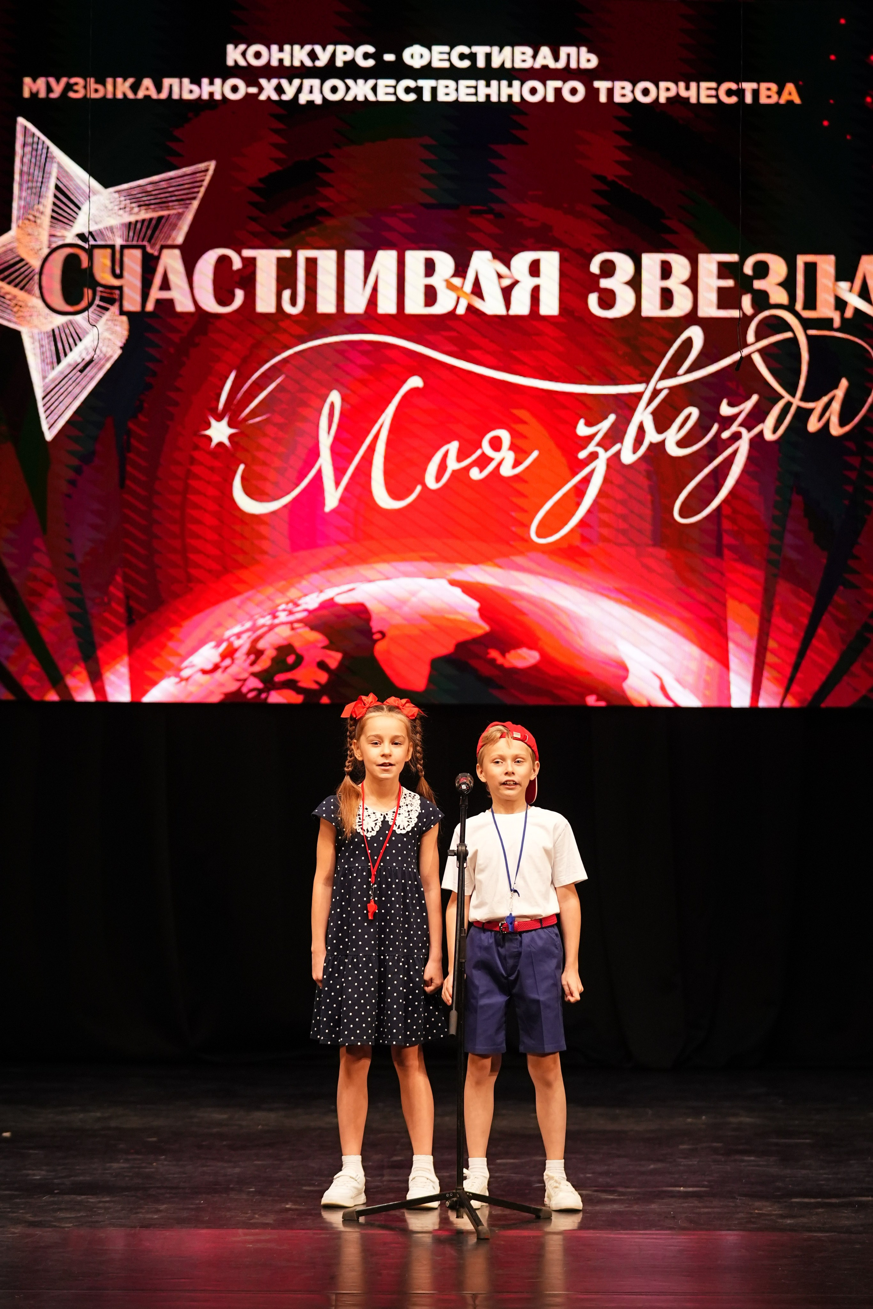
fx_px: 5165
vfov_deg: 14.4
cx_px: 436
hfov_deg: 9.7
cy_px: 654
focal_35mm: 142
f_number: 2.8
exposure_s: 1/400
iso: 1000
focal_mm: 95
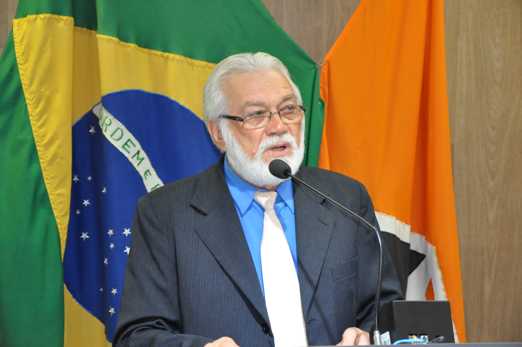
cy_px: 174
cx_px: 261
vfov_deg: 12.1
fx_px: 1629
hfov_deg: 18.2
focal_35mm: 112
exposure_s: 1/60
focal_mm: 75
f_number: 5.3
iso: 2000
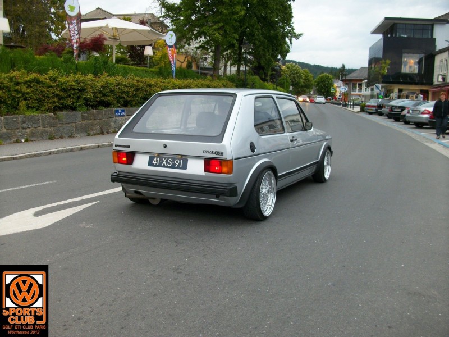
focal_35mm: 34
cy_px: 168
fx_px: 441
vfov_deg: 41.8
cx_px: 224
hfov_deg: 54.0
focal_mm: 5.7
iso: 80
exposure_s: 1/192
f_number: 2.9
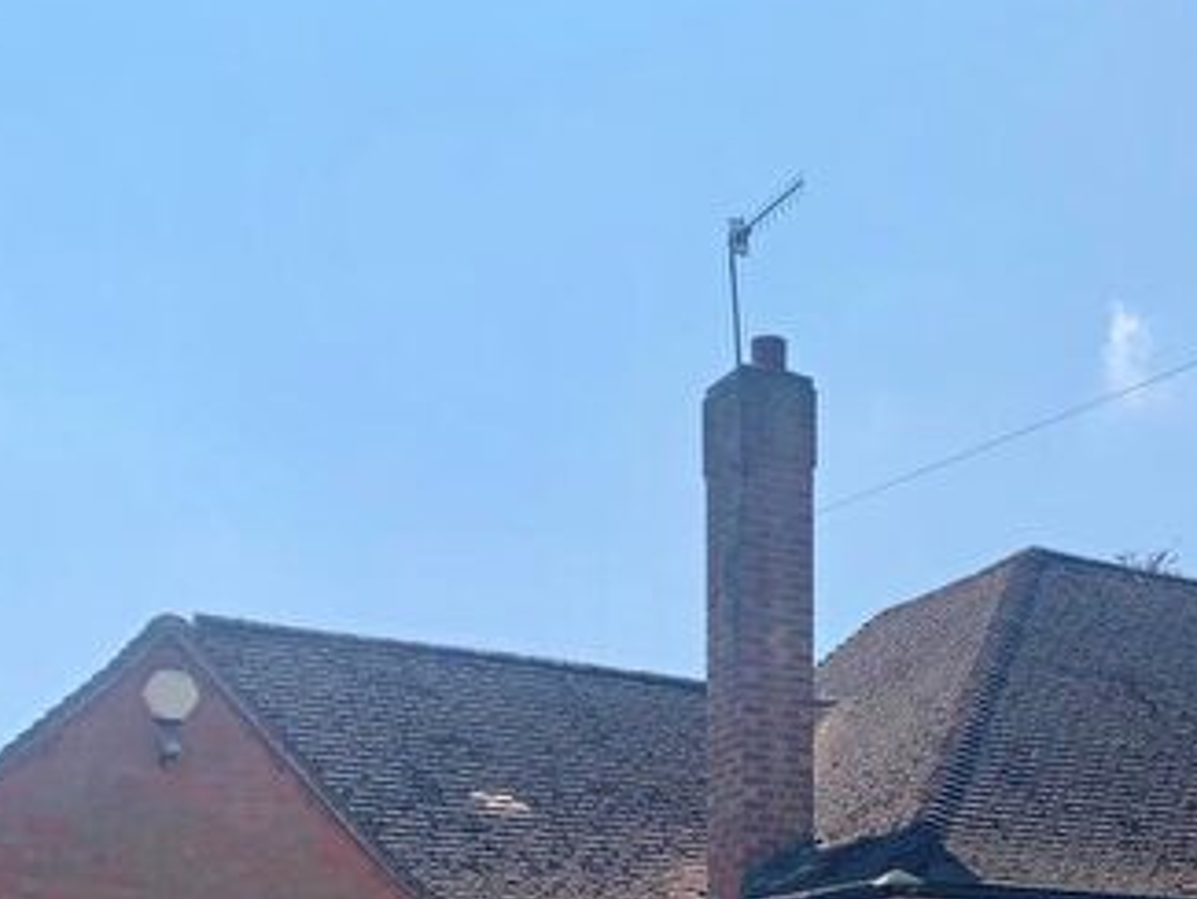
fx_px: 1937
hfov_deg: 34.0
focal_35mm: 56
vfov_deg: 25.0
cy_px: 868
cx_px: 821
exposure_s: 1/3289
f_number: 1.8
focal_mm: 4.25
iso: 25
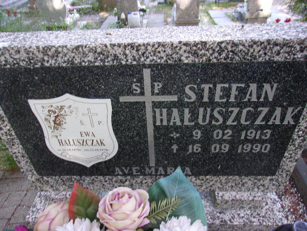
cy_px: 116
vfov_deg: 51.4
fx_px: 239
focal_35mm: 27
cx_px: 154
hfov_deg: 65.3
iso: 80
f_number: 3
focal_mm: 4.9
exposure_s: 1/38
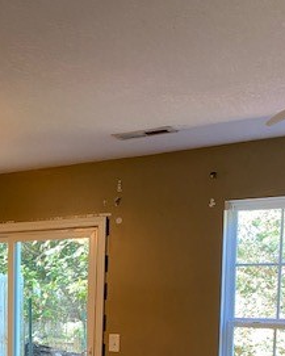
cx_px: -24
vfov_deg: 29.6
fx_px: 632
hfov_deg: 23.9
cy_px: 344
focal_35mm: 60
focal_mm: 4.25
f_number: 1.8
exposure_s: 1/60
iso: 100
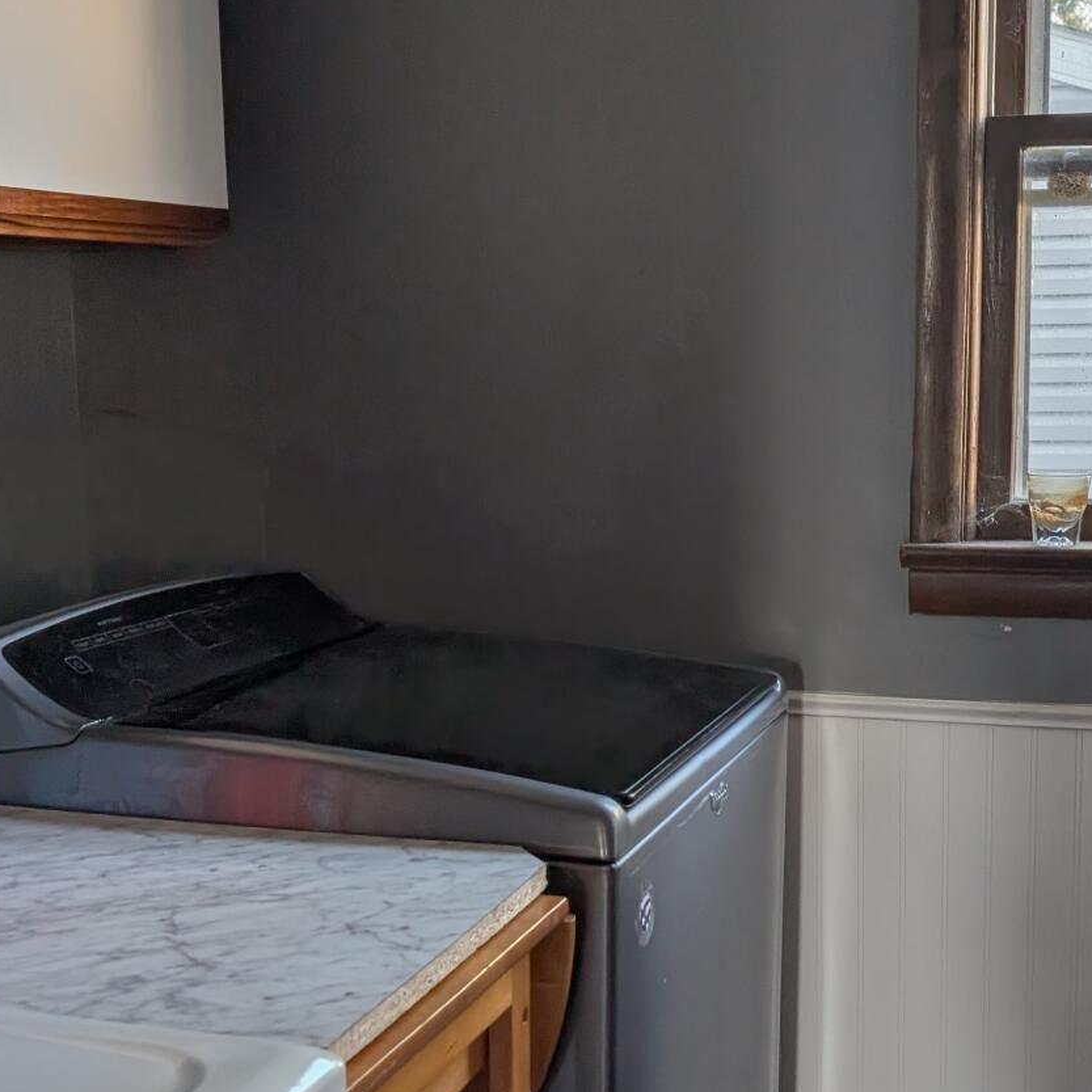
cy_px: 676
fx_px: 1820
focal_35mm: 51
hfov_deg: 33.2
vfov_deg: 33.2
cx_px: 677
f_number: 1.68
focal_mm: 6.9
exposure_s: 1/233
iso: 21
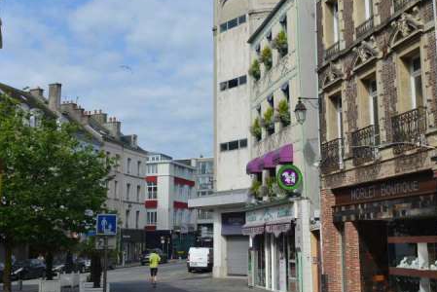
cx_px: 279
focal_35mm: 57
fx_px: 692
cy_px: 91
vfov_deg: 23.7
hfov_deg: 34.8
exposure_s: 1/250
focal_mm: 32
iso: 125
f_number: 10
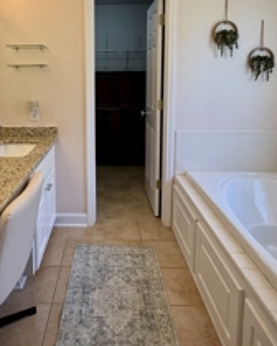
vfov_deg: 63.6
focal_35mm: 26
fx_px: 266
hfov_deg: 54.2
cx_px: 101
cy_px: 104
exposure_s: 1/120
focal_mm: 2.22
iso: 100
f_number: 2.2
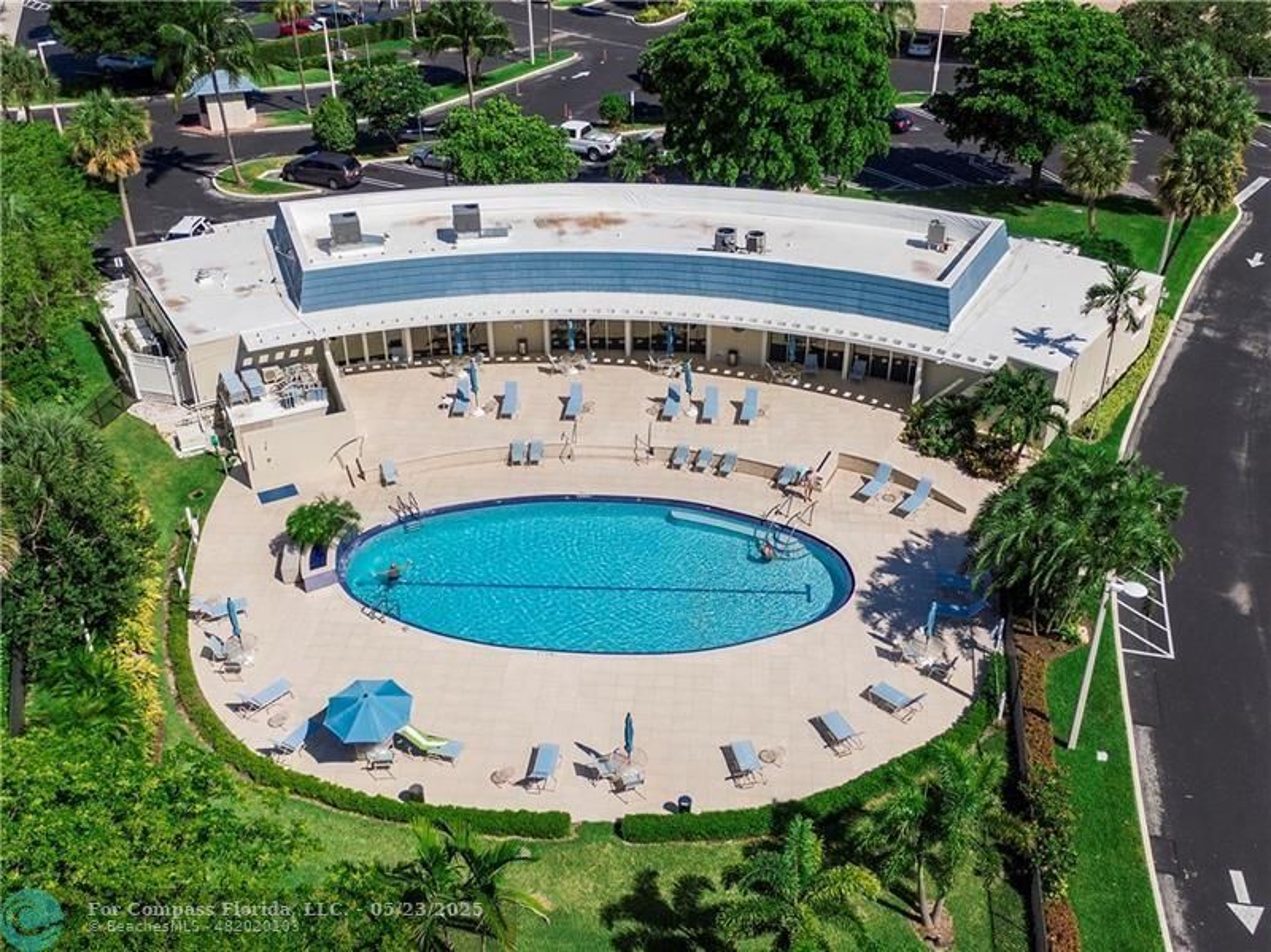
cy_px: 476
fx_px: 1321
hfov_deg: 51.4
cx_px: 636
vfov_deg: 39.6
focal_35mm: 36
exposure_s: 1/1600
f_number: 3.3
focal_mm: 6.21
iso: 100
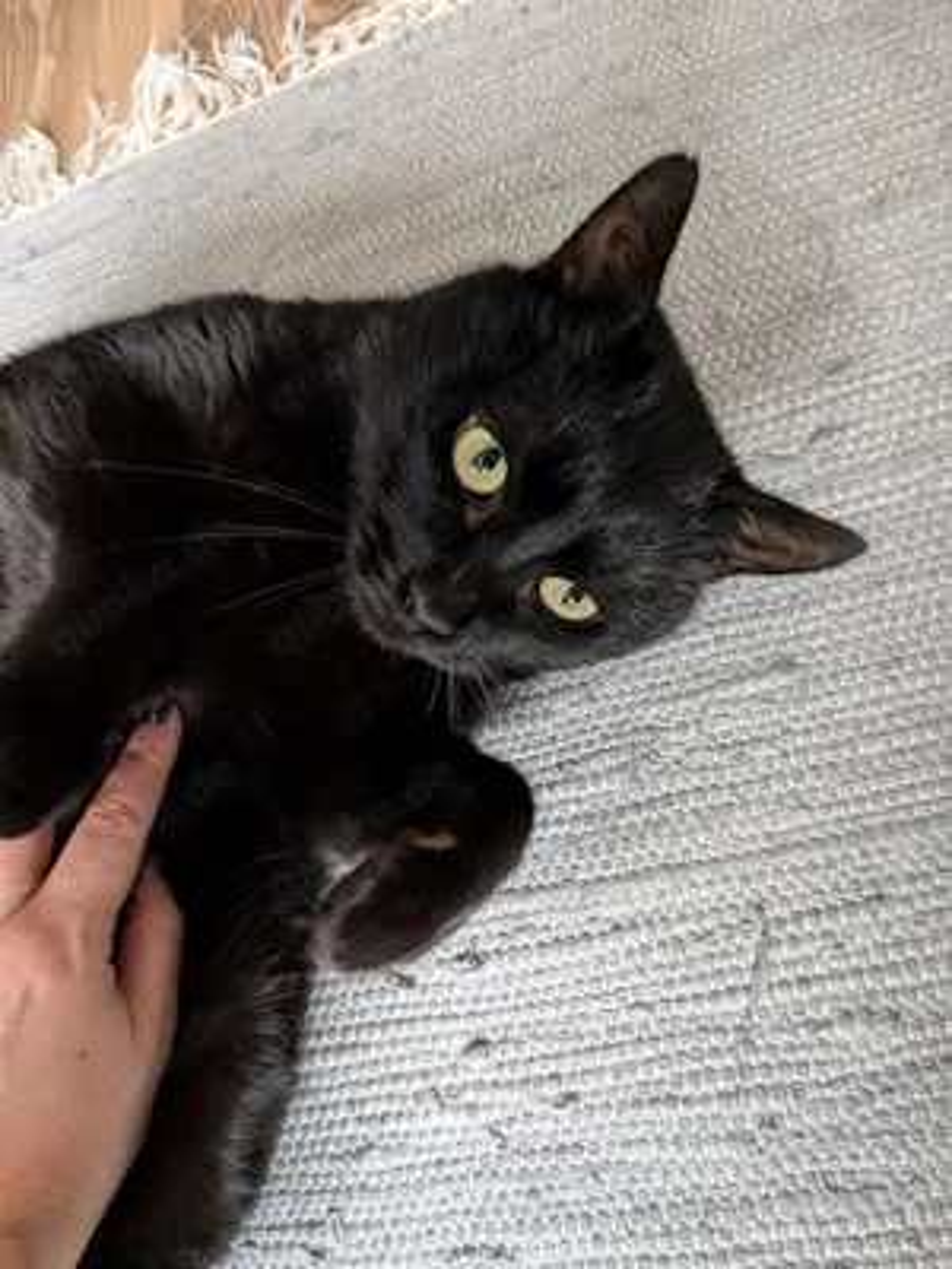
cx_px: 476
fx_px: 880
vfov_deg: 71.6
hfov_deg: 56.8
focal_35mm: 24
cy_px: 634
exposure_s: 1/100
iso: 1309
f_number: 1.7
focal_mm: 4.53
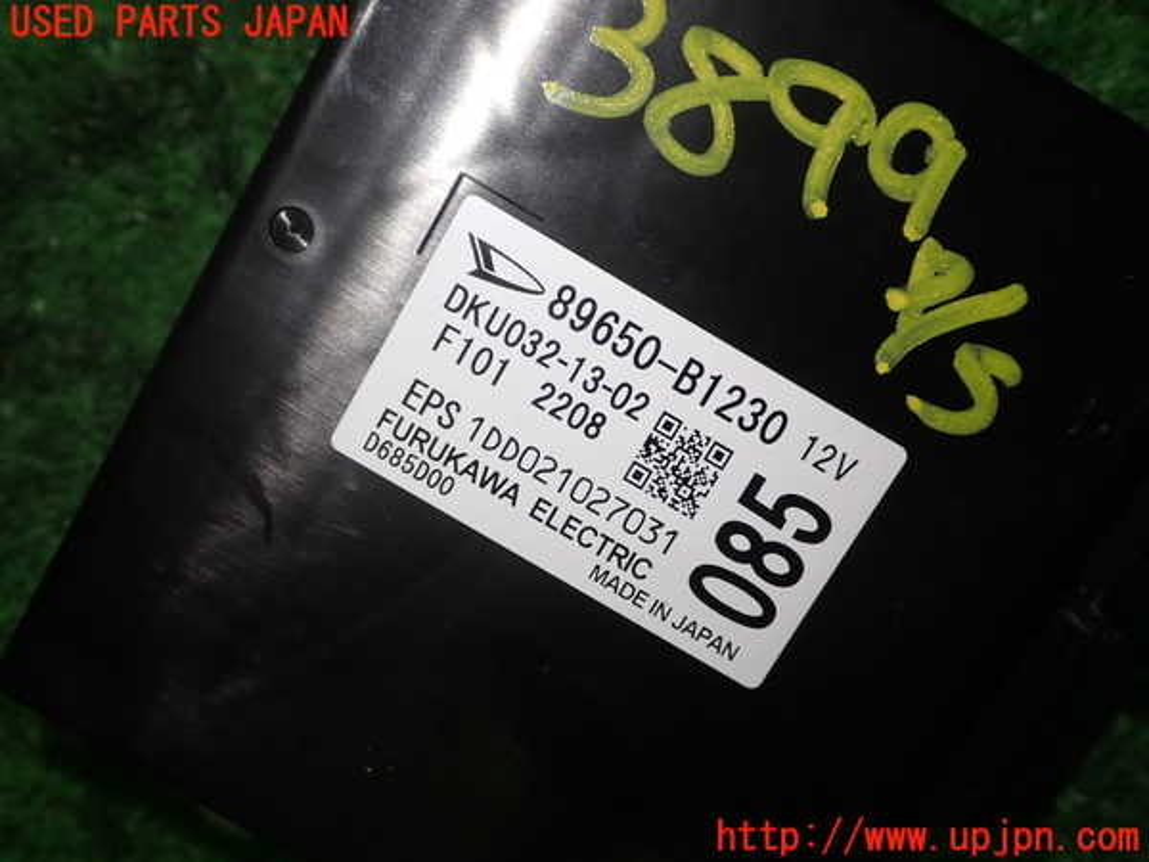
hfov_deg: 49.0
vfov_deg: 37.7
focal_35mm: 38
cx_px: 574
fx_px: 1261
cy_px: 431
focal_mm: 6.83
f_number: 2.7
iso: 200
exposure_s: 1/80
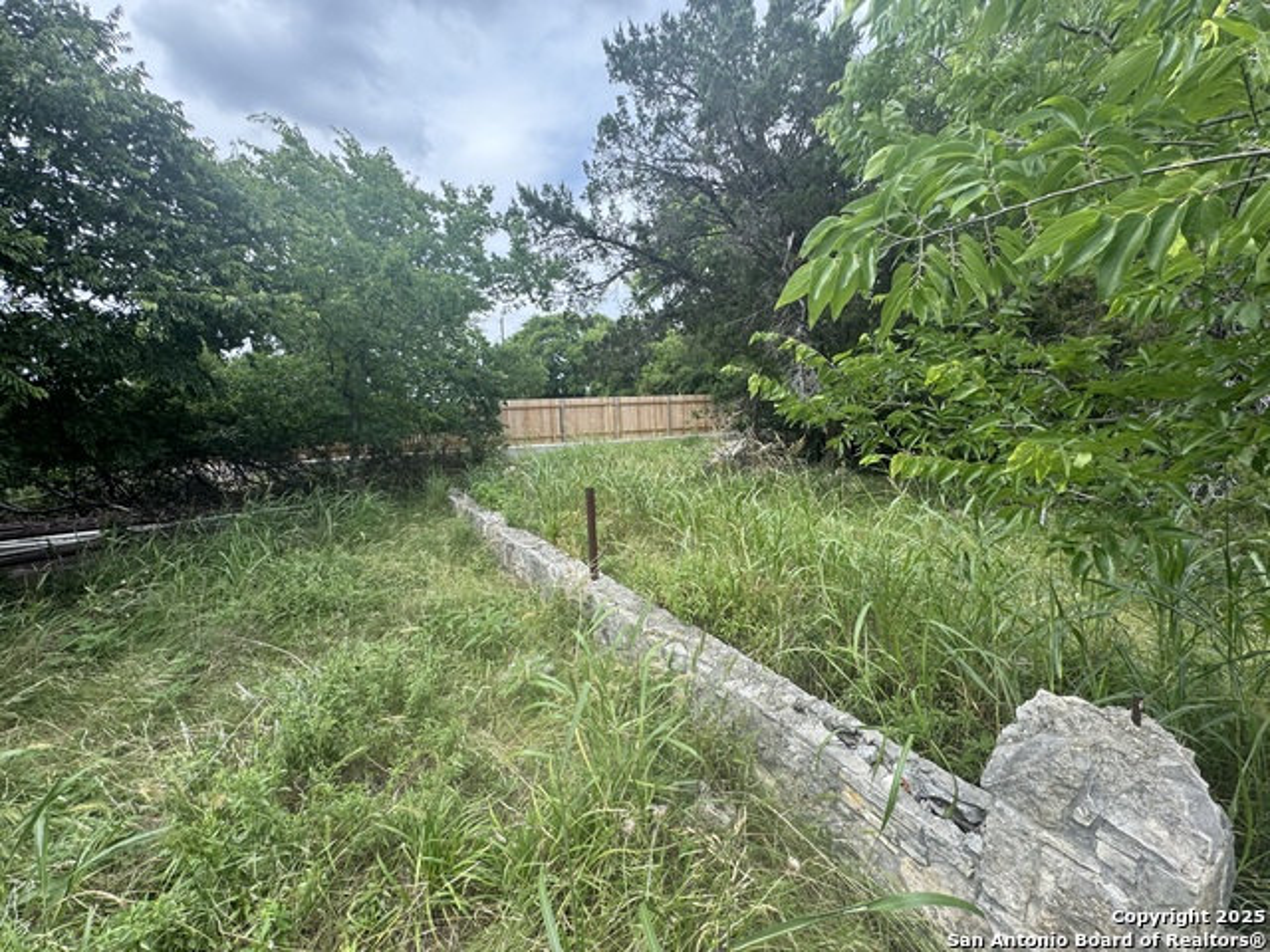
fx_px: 514
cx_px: 635
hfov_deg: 102.1
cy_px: 476
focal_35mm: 14
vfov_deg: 85.7
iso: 40
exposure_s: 1/430
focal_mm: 2.22
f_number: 2.2
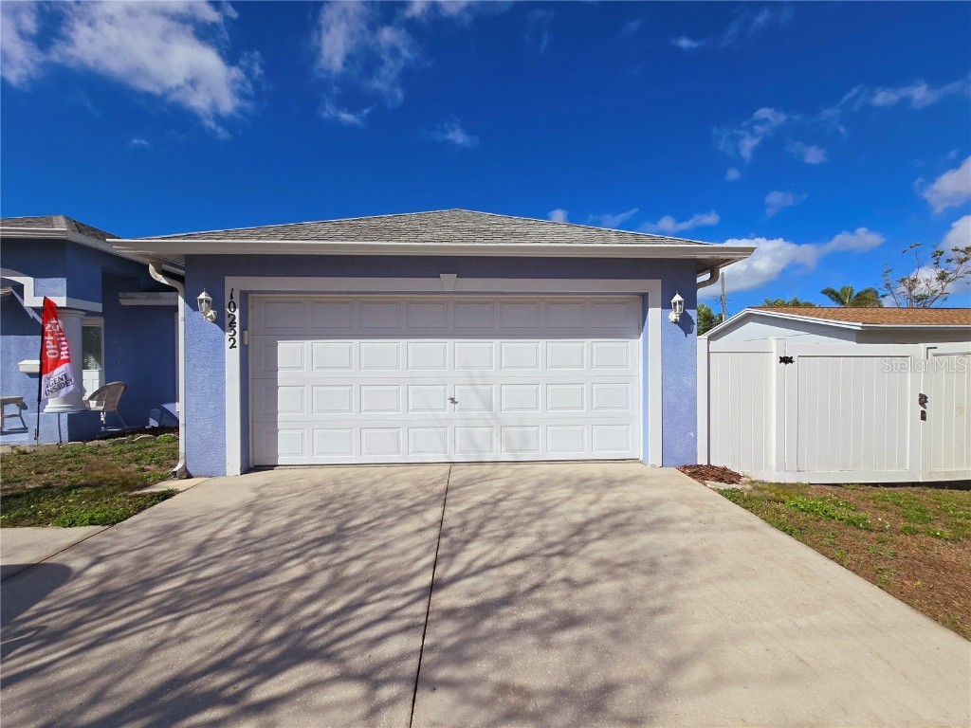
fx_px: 365
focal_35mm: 13
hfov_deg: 106.2
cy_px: 364
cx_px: 486
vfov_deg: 89.9
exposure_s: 1/5000
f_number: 2.2
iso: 50
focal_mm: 2.2
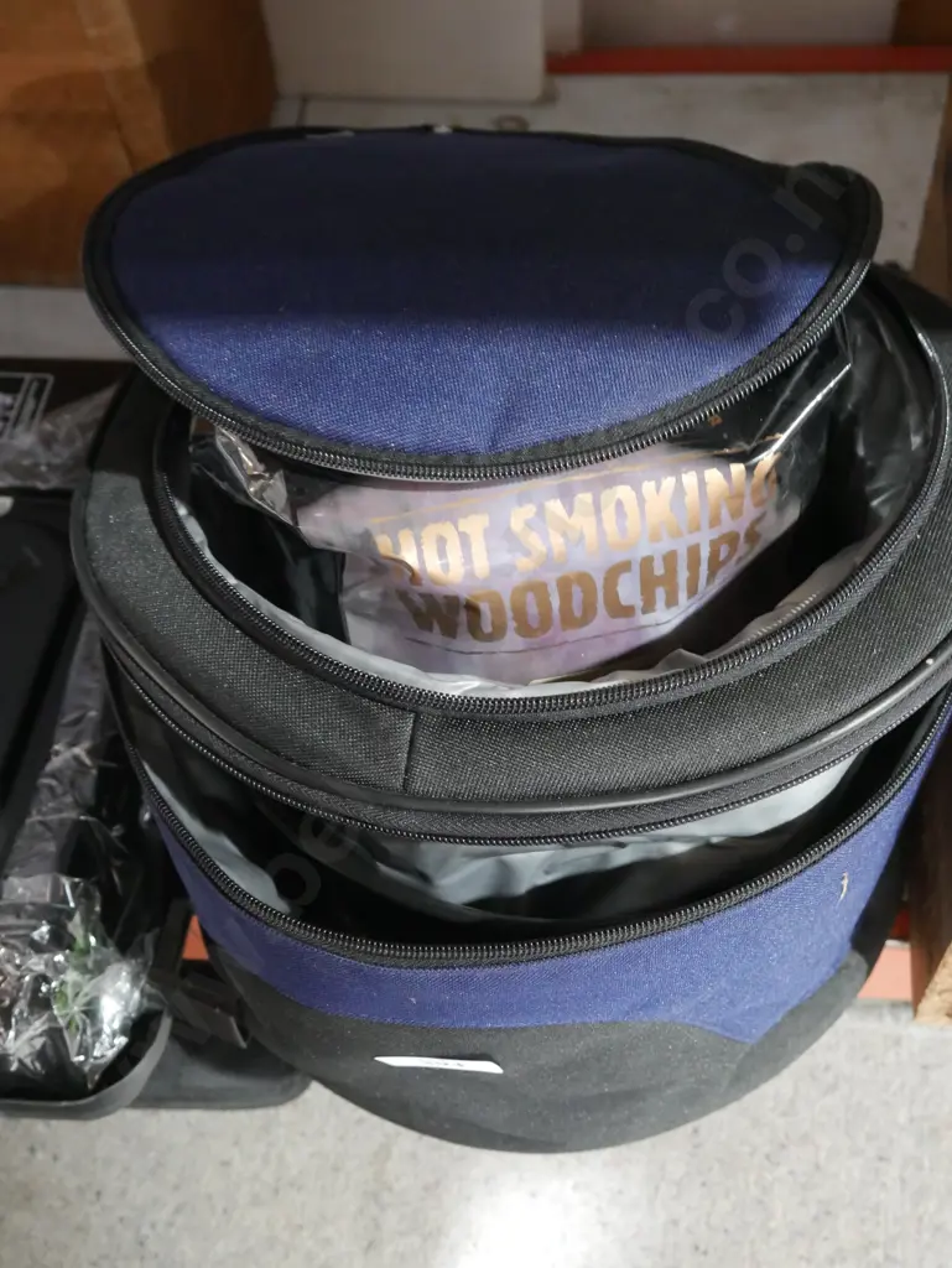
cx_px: 476
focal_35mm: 40
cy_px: 634
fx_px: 1466
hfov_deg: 36.0
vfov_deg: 46.8
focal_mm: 20
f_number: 5
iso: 3200
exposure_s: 1/25
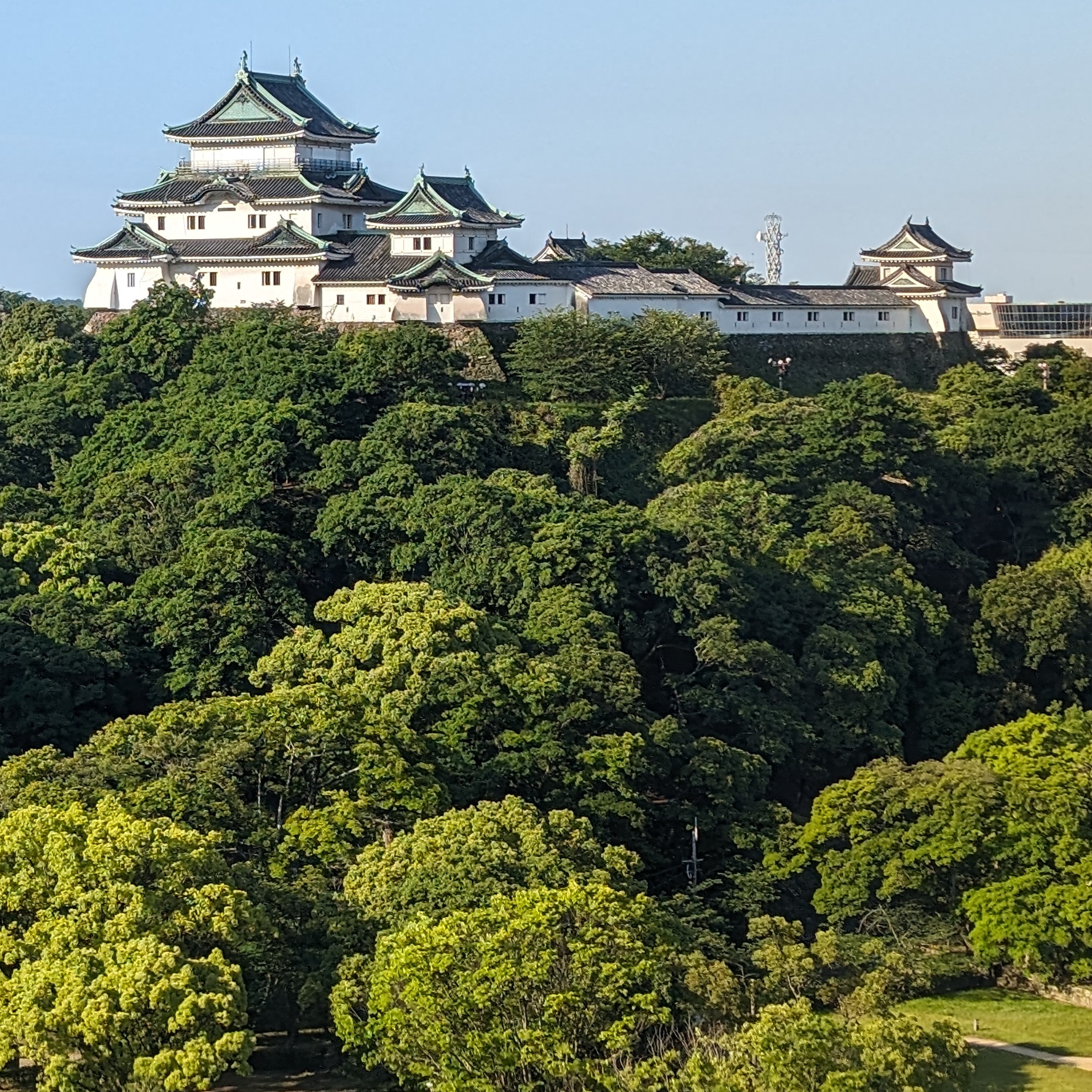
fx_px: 3391
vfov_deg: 18.2
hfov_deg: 17.8
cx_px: -47
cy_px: 253
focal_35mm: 95
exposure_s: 1/895
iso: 18
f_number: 1.68
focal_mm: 6.9
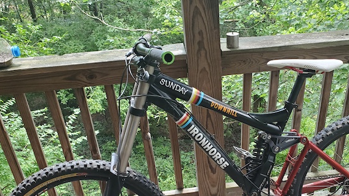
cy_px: 162
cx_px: 219
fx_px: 370
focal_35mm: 40
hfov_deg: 50.0
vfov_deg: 28.9
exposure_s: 1/120
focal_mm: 4.3
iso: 160
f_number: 2.4
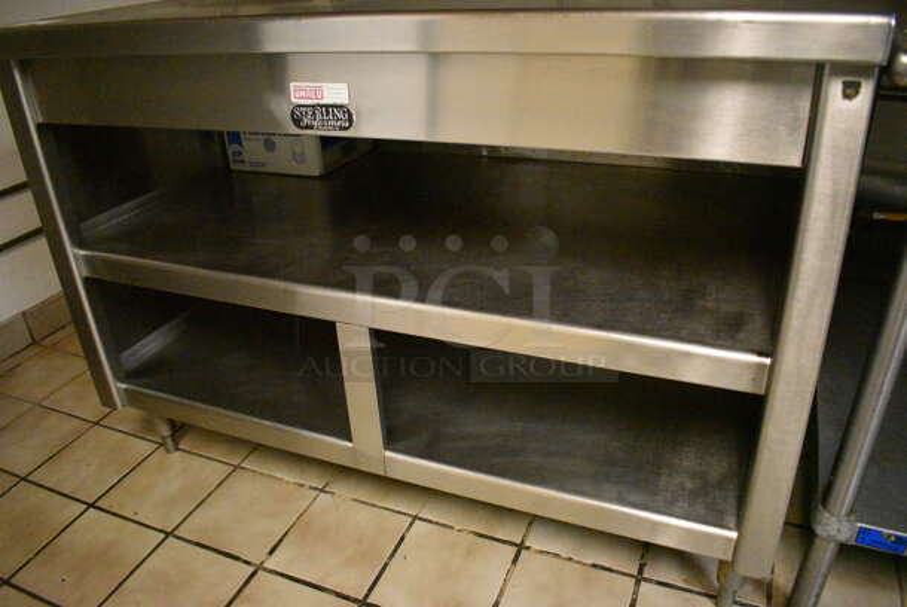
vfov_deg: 48.0
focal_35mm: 27
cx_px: 454
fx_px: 681
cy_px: 304
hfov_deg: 67.3
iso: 11400
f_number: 3.5
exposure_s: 1/125
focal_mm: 18
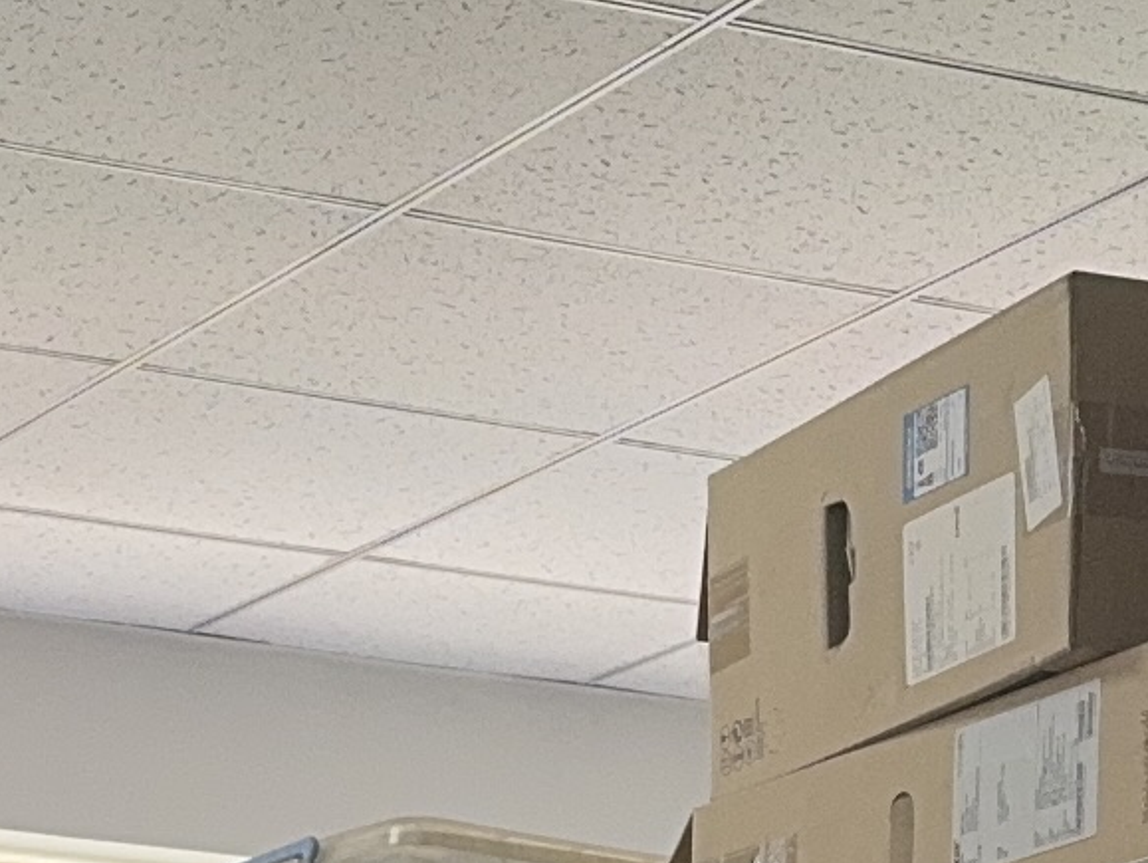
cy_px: 1508
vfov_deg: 8.6
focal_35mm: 167
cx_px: 268
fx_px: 5542
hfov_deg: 11.8
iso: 125
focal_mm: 6.76
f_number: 1.78
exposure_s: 1/50
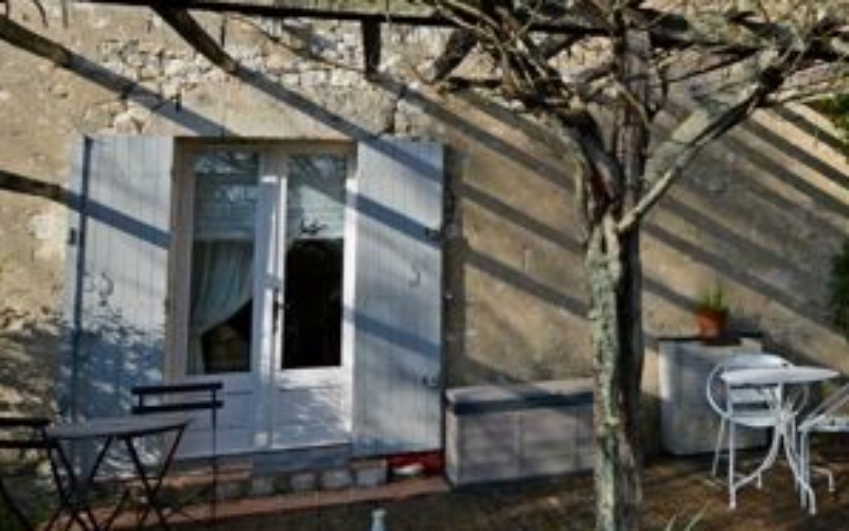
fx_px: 833
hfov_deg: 49.3
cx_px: 731
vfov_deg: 34.7
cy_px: 142
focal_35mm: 36
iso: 100
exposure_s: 1/200
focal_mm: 10
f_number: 7.1
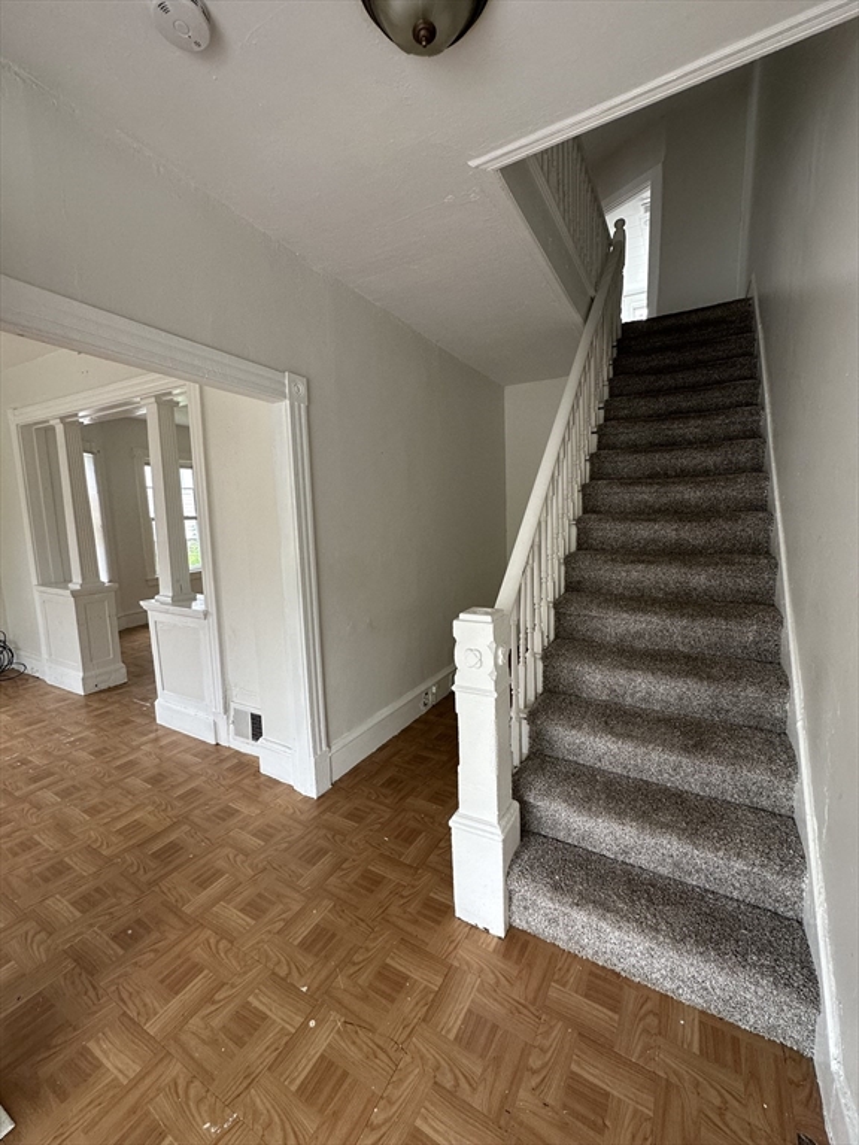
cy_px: 572
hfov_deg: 85.7
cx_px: 430
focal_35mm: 14
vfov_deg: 102.1
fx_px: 463
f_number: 2.2
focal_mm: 2.22
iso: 125
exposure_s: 1/120
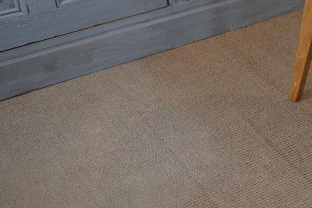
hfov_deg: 18.9
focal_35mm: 99
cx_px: 423
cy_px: -25
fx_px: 858
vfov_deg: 13.5
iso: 200
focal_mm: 34
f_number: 3.2
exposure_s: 1/50
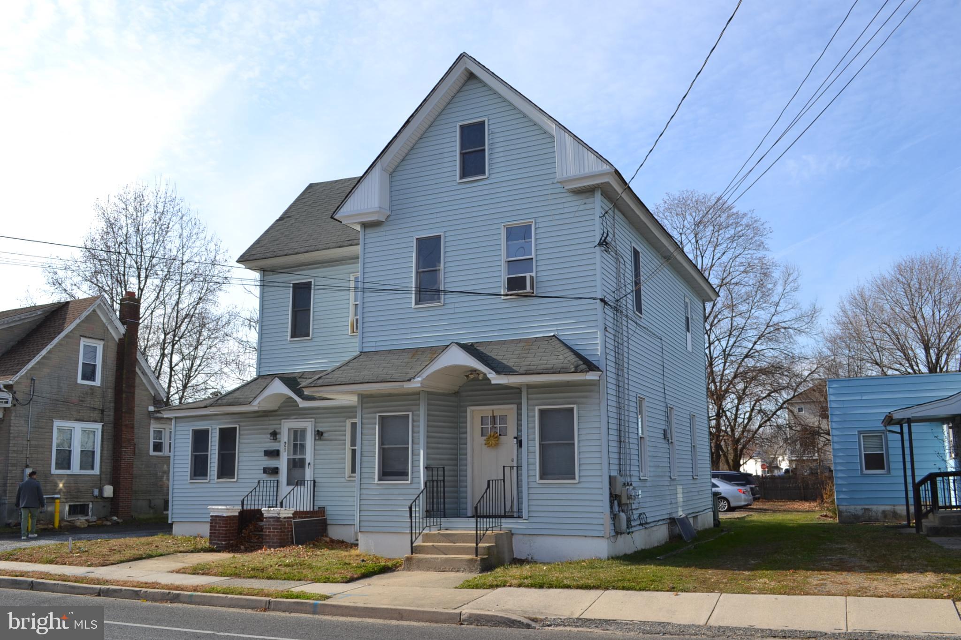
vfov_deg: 43.6
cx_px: 480
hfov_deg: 61.9
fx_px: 801
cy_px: 320
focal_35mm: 30
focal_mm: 20
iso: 100
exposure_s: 1/200
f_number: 9
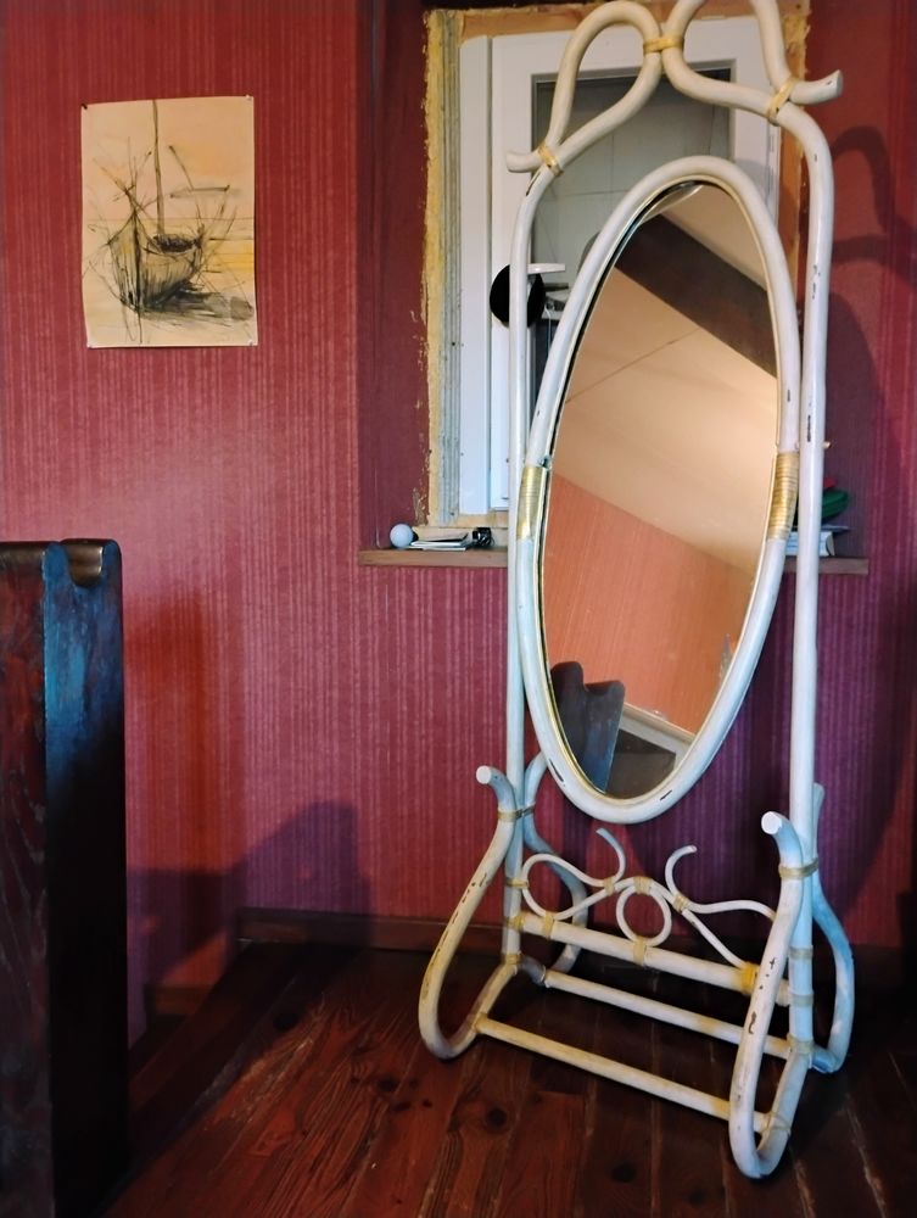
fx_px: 986
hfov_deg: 49.9
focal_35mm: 28
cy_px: 609
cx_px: 458
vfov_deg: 63.4
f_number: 1.8
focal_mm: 4.26
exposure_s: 1/20
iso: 5697
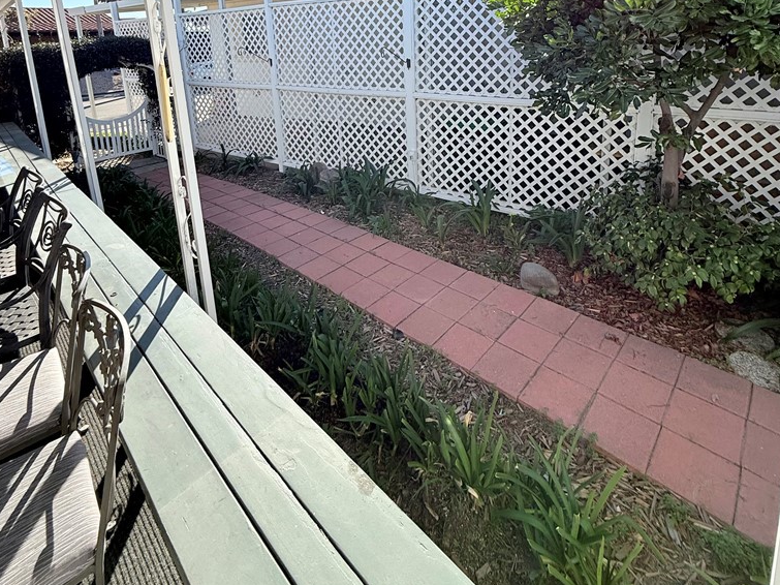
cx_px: 392
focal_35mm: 19
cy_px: 118
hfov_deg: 84.7
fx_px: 428
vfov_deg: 62.9
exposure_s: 1/1259
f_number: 2.2
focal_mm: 2.22
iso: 64
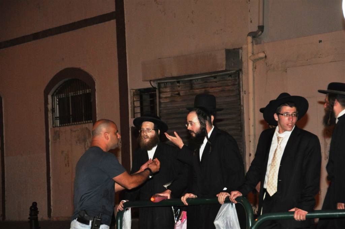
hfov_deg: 15.2
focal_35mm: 135
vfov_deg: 10.1
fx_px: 1292
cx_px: 172
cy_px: 114
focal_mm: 90
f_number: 5.3
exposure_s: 1/60
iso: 800
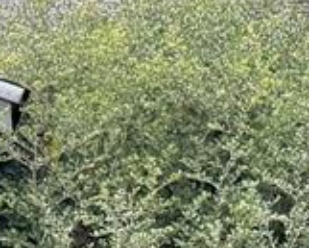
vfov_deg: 9.6
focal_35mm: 149
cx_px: -516
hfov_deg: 10.4
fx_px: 1363
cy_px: 511
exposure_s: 1/90
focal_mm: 6.76
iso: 200
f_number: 1.78
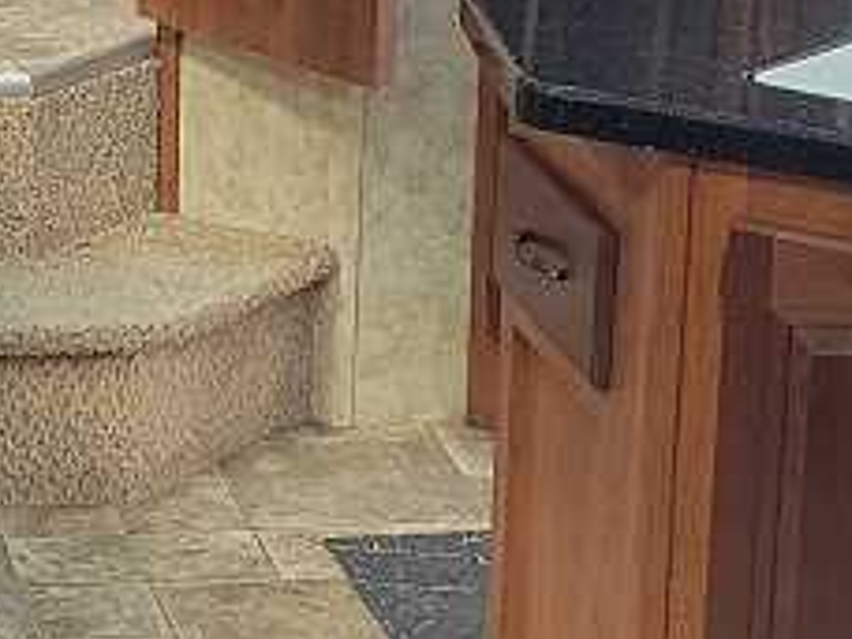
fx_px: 3397
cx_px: 19
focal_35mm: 138
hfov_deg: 14.1
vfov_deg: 10.5
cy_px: -161
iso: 500
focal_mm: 5.4
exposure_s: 1/40
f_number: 1.8
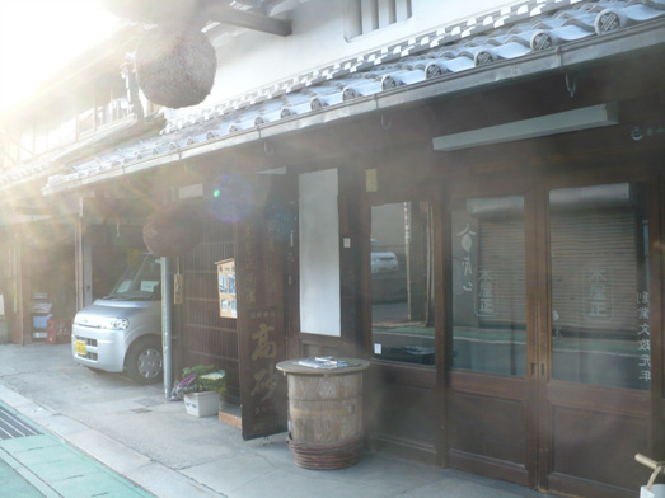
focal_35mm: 37
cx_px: 332
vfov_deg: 38.7
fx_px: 711
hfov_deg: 50.1
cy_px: 249
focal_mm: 6.1
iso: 100
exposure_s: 1/60
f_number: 2.8
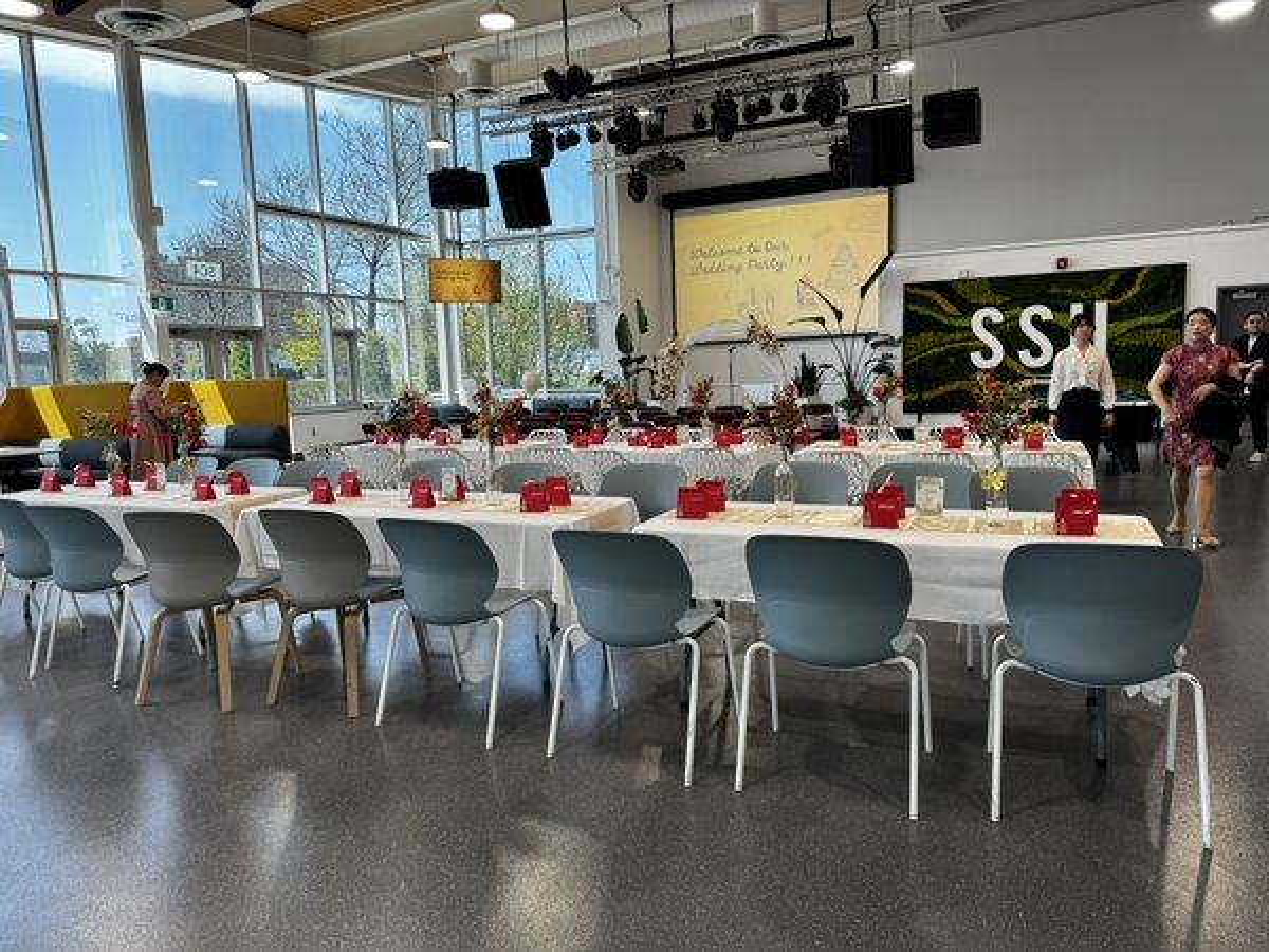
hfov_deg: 71.6
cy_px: 476
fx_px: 880
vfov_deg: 56.8
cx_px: 634
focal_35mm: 24
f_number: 1.78
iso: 80
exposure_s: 1/120
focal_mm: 6.76
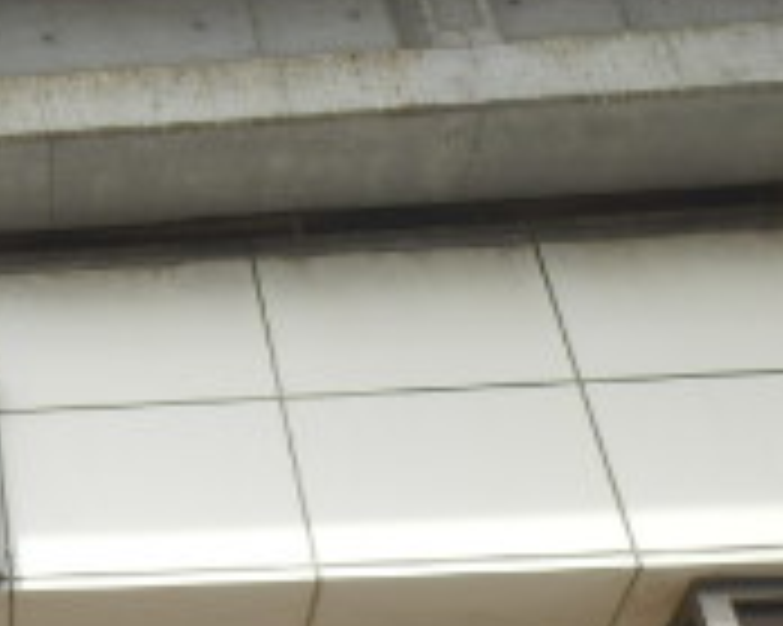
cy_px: 221
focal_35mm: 86
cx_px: -396
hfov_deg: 19.4
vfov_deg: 17.8
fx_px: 1992
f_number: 3
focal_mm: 4.2
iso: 80
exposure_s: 1/320
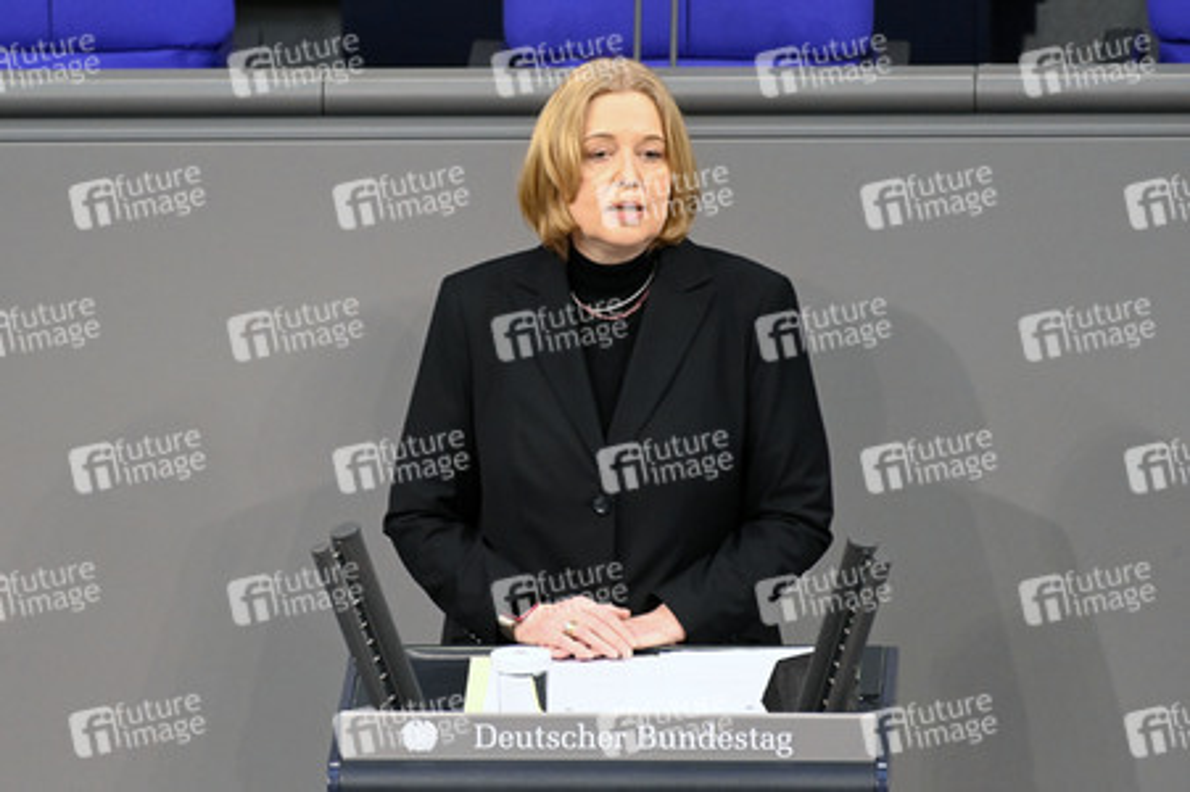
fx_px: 16515
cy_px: 396
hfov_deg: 4.1
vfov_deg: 2.7
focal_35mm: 500
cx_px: 595
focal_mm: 500
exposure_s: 1/160
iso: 8000
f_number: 5.6
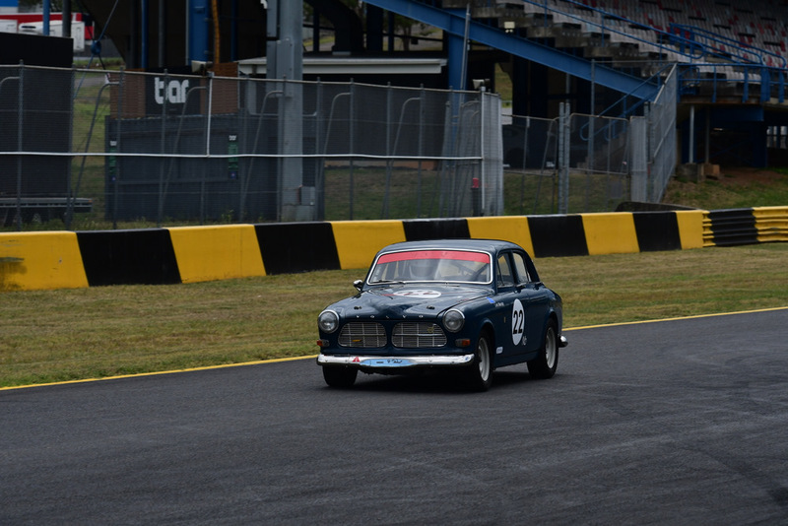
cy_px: 263
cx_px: 394
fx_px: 4434
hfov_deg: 10.2
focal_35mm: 202
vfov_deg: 6.8
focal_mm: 135
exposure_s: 1/800
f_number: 8
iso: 400
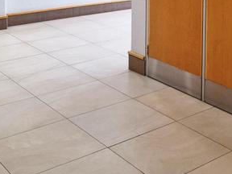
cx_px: 214
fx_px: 429
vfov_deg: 21.0
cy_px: -47
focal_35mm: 64
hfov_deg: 28.9
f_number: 1.8
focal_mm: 5.54
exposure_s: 1/50
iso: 200
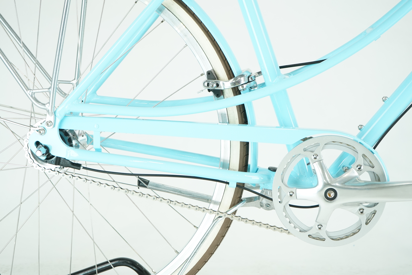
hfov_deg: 35.1
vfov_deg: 23.8
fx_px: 652
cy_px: 138
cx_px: 206
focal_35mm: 57
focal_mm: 57
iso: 1600
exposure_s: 1/200
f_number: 5.6
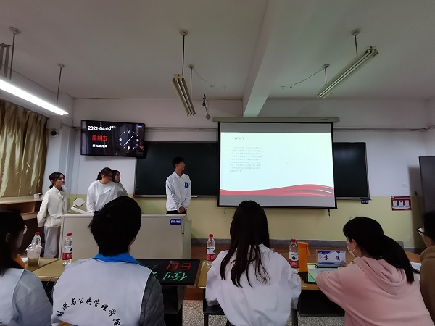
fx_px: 214
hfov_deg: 91.0
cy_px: 163
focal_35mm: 17
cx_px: 218
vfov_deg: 74.7
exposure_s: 1/33.3
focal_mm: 1.78
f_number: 2.4
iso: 160
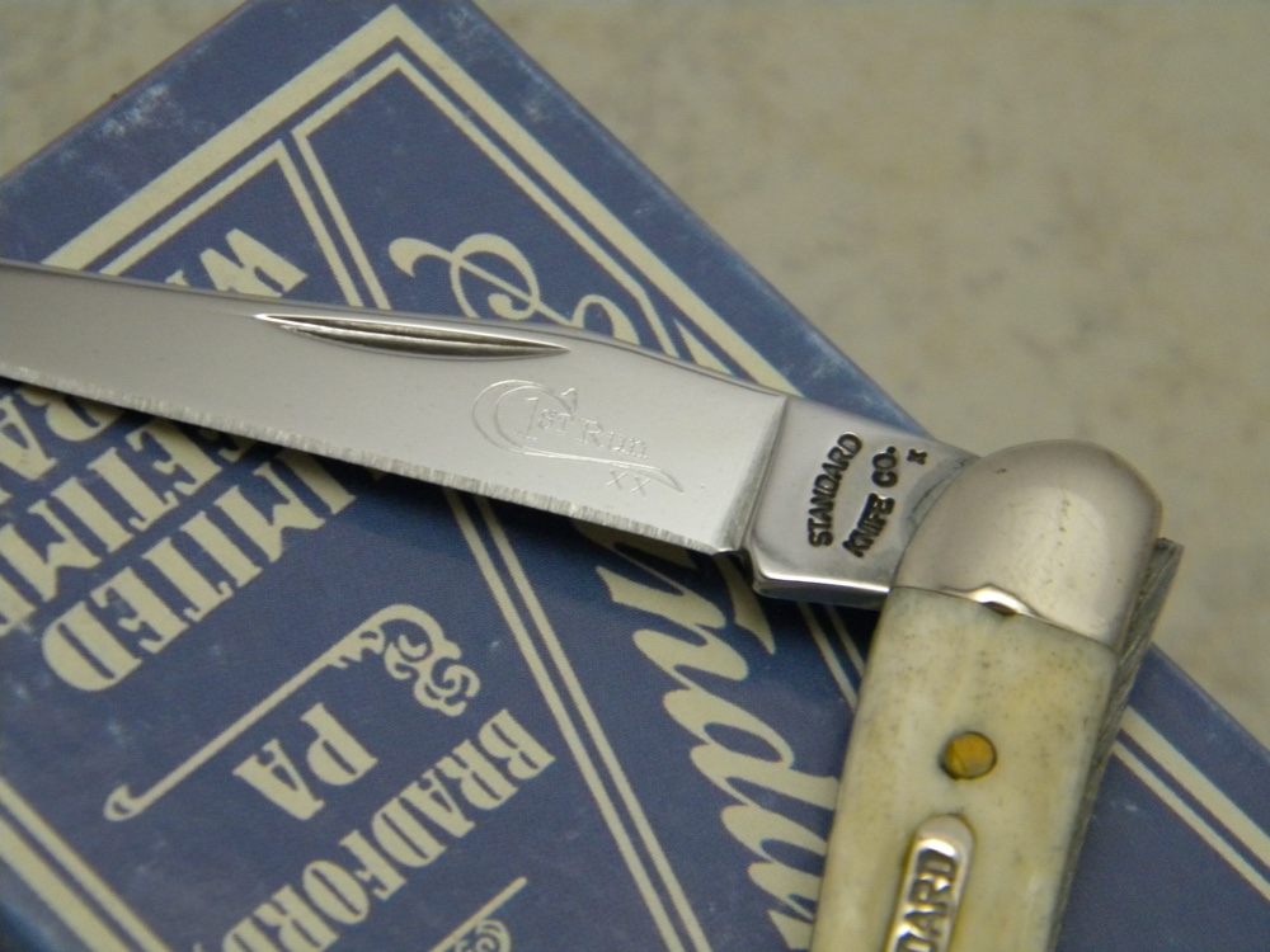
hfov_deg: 13.3
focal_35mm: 148
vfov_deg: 10.0
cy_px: 476
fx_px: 5430
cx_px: 635
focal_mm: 26.8
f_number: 5
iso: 400
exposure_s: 1/42.1
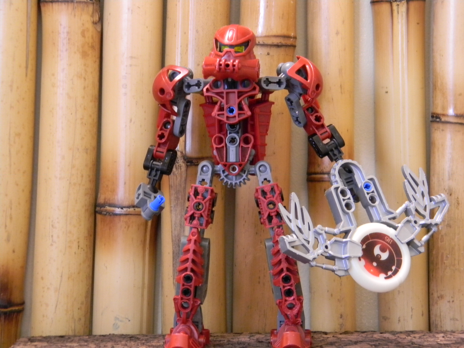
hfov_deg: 18.7
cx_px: 232
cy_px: 174
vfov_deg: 14.1
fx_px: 1407
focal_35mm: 105
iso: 400
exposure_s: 1/1.5
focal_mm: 19
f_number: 4.7
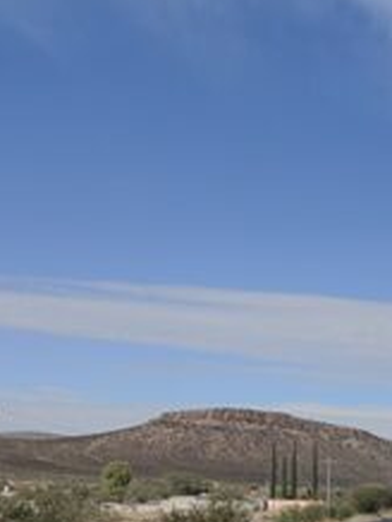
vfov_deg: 21.3
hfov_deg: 15.7
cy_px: 573
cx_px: 587
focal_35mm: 87
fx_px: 1311
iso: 50
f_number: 1.8
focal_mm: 5.54
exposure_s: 1/5000
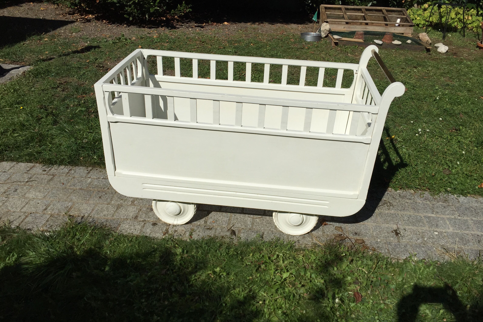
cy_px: 153
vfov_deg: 42.3
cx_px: 245
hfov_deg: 60.3
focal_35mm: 31
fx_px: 416
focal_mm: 4.15
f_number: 2.2
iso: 32
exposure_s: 1/7937
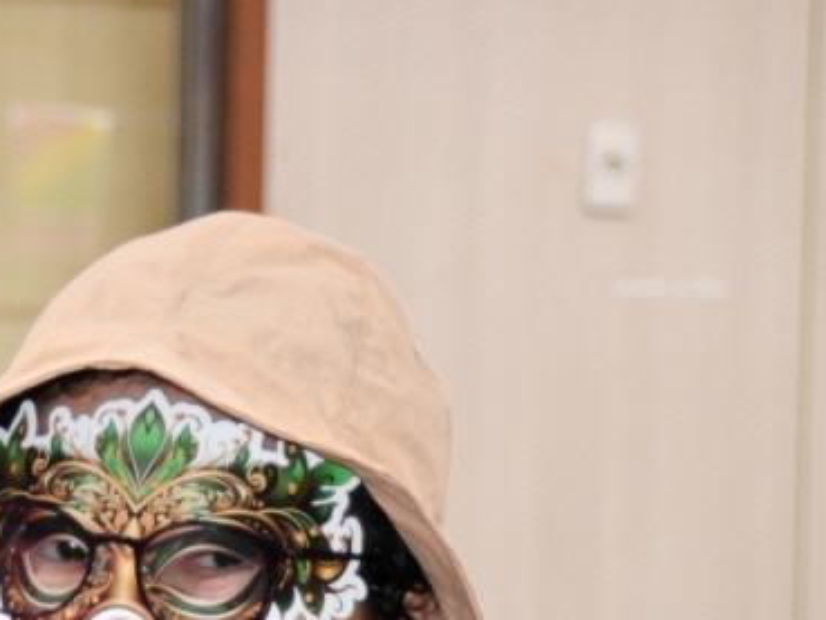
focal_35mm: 350
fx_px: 8354
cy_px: 638
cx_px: 128
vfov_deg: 4.2
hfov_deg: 5.7
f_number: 5.3
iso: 2000
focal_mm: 75
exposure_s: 1/60
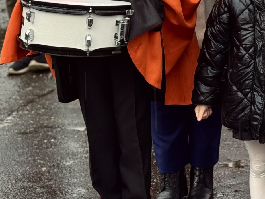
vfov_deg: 10.9
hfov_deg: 14.5
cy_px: -69
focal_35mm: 133
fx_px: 1018
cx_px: 292
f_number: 1.78
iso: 80
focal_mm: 6.76
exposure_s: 1/127
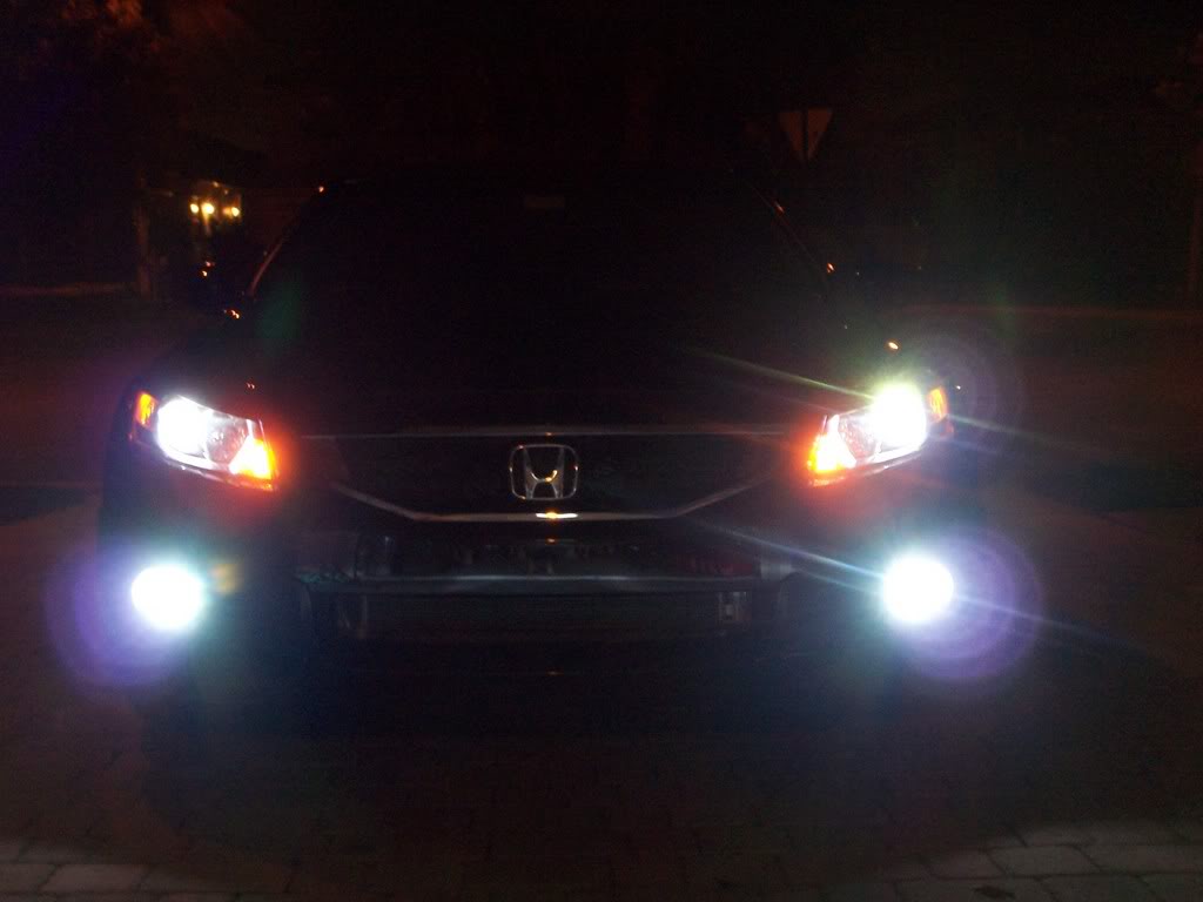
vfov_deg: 29.7
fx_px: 1703
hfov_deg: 38.9
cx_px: 602
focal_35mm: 49
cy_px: 451
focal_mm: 8
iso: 160
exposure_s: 1/8
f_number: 4
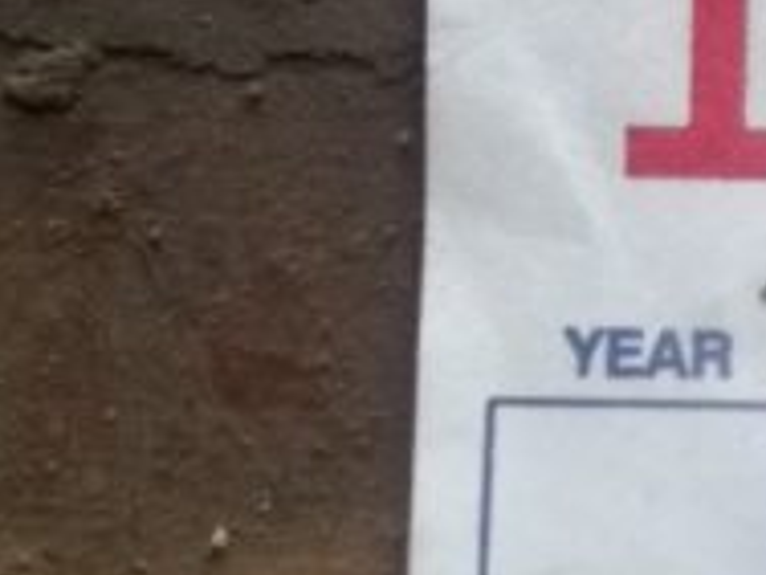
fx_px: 2257
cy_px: 94
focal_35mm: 102
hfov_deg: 17.4
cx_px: 1141
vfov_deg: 14.4
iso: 64
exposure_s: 1/80
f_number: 2.9
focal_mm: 5.7
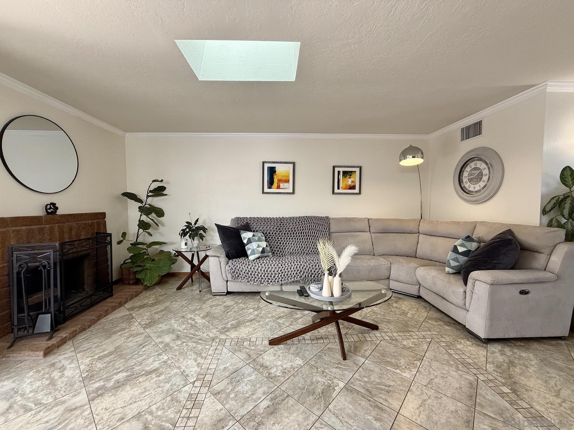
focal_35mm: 14
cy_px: 215
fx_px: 232
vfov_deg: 85.7
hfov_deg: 102.1
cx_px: 287
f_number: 2.2
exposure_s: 1/120
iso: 200
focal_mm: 2.22
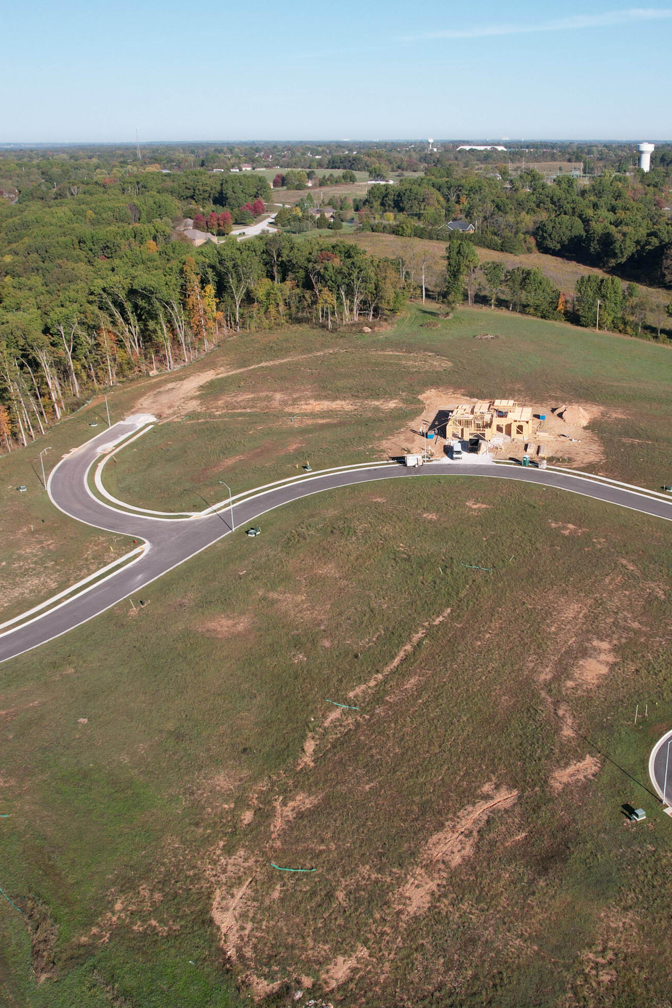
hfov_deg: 38.3
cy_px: 517
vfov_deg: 55.8
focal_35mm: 34
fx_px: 952
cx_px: 470
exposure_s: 1/500
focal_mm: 8.38
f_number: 2.8
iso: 140
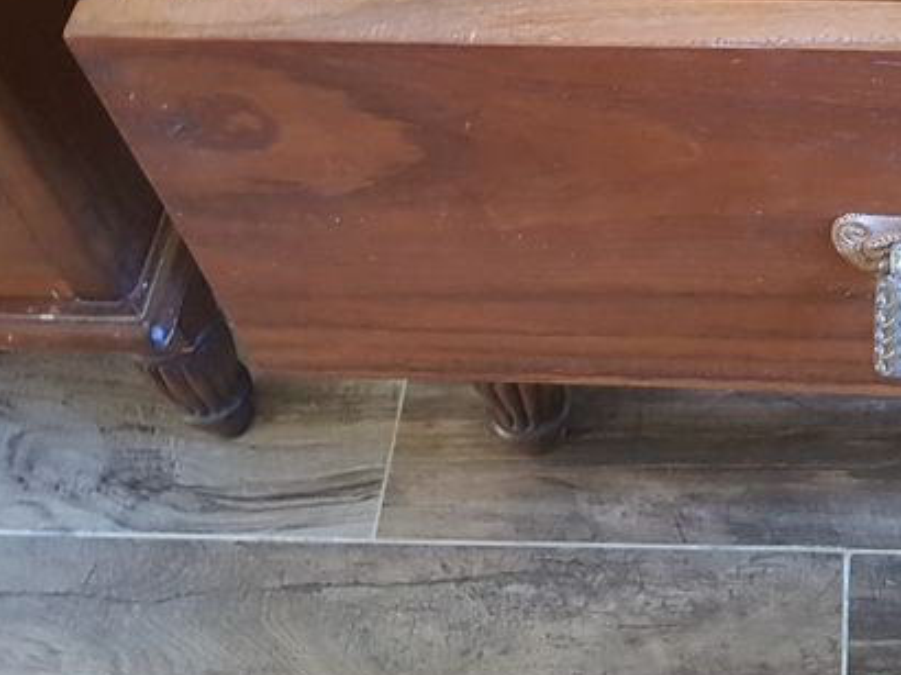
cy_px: -46
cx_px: 817
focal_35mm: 64
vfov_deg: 21.8
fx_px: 1665
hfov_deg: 29.0
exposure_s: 1/11
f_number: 1.7
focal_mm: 4.2
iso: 200
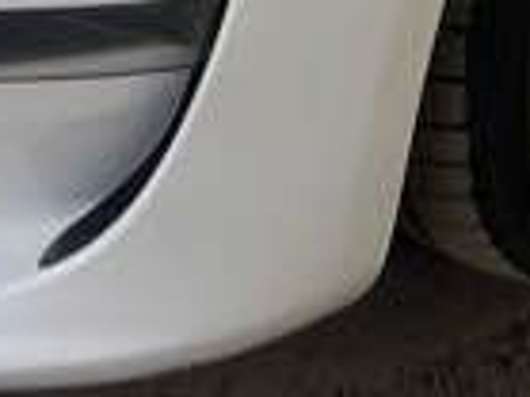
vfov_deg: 7.4
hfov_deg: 11.4
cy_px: -842
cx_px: 126
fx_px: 2646
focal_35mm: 173
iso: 40
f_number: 1.5
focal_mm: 5.7
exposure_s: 1/120
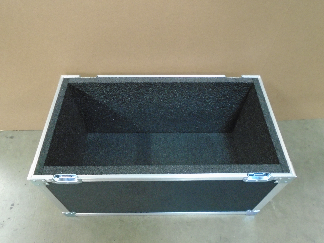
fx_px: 243
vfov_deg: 53.1
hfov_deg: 67.3
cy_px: 122
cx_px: 162
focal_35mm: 26
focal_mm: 4.6
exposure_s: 1/6
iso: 400
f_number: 3.2
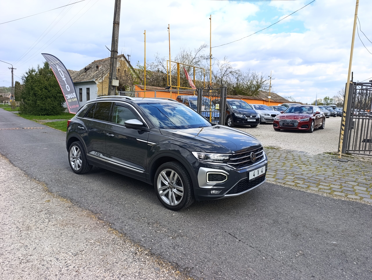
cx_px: 186
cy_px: 140
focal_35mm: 23
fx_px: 248
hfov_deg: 73.8
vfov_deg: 59.0
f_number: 1.6
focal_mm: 6.14
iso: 50
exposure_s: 1/181
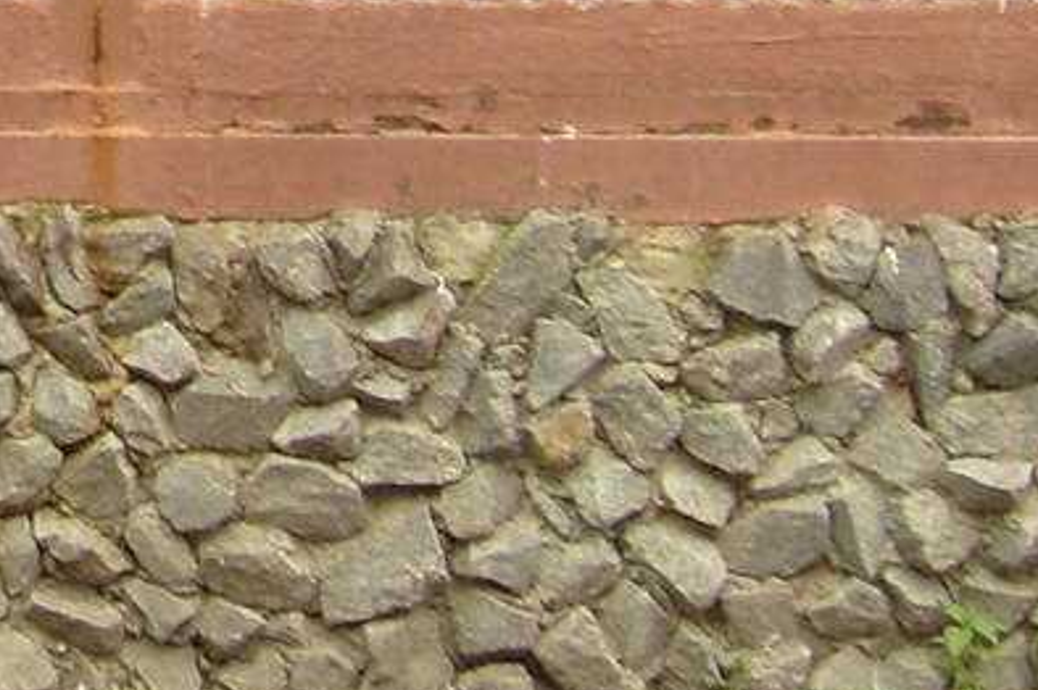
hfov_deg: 12.8
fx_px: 4264
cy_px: -429
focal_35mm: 148
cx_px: -724
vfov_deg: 9.0
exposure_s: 1/250
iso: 80
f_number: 2.8
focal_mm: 5.8
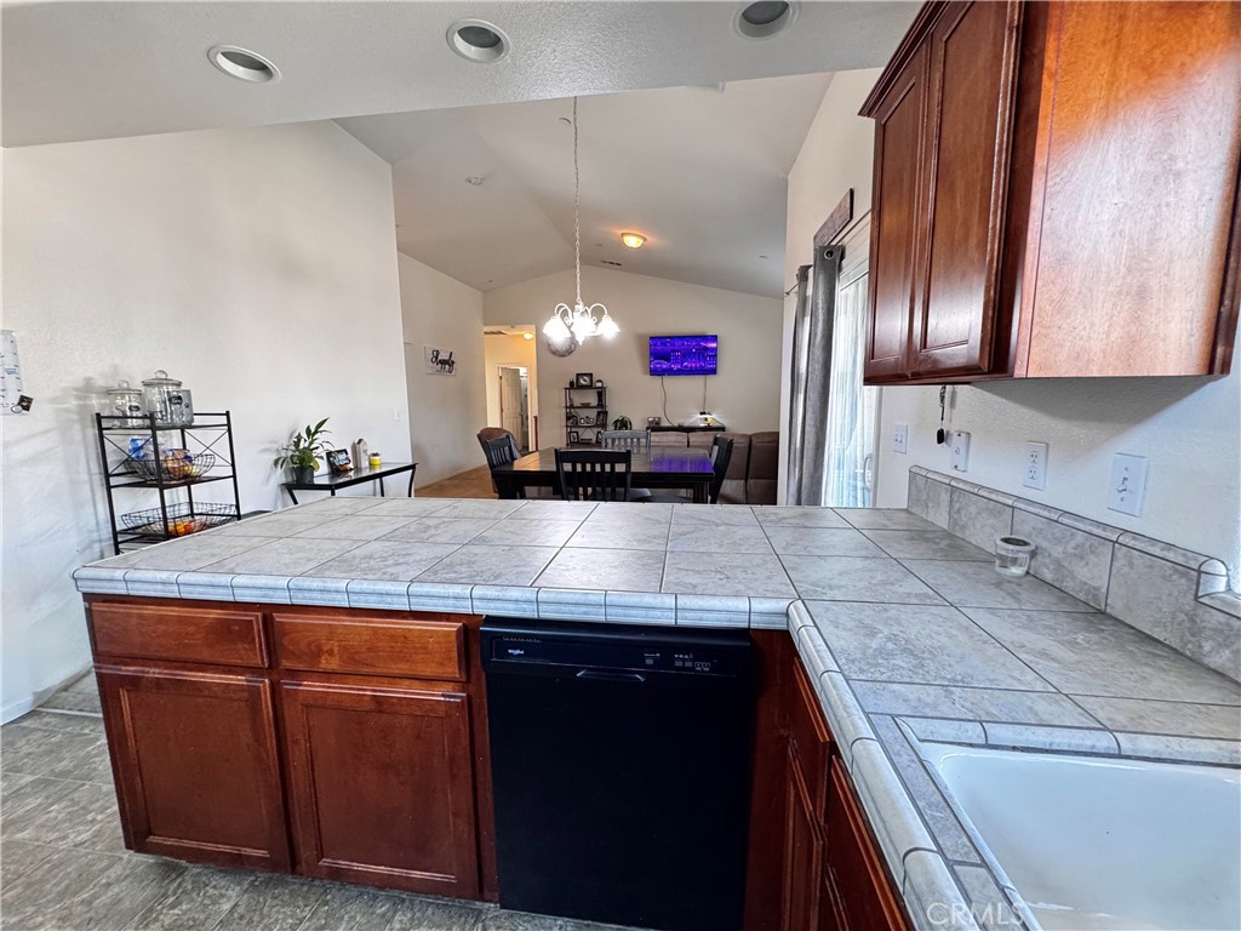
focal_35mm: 14
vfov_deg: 85.7
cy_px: 466
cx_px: 620
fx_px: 502
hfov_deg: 102.1
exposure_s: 1/60
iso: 400
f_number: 2.2
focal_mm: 2.22
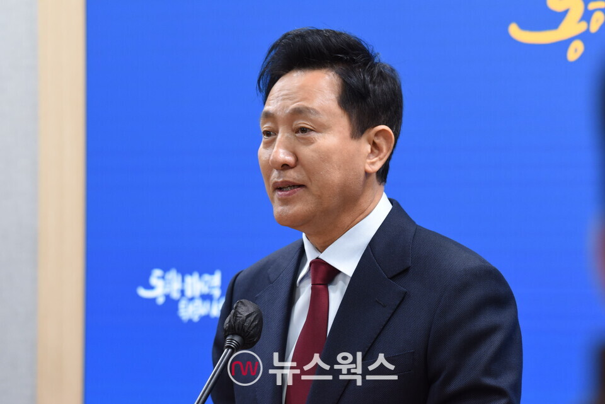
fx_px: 4203
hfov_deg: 8.2
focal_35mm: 250
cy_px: 202
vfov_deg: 5.5
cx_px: 302
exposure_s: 1/125
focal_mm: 250
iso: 1250
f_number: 5.6
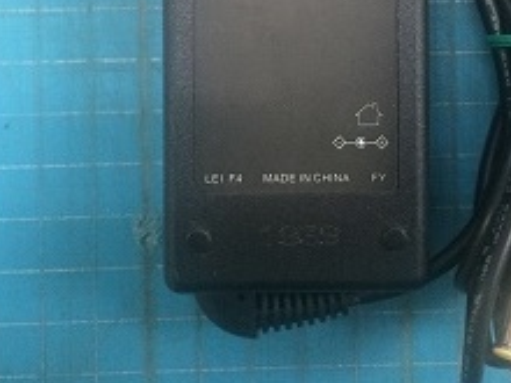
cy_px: -27
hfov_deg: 29.3
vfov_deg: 21.2
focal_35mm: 66
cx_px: 323
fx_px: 974
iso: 200
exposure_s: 1/33
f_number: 2.2
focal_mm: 4.15
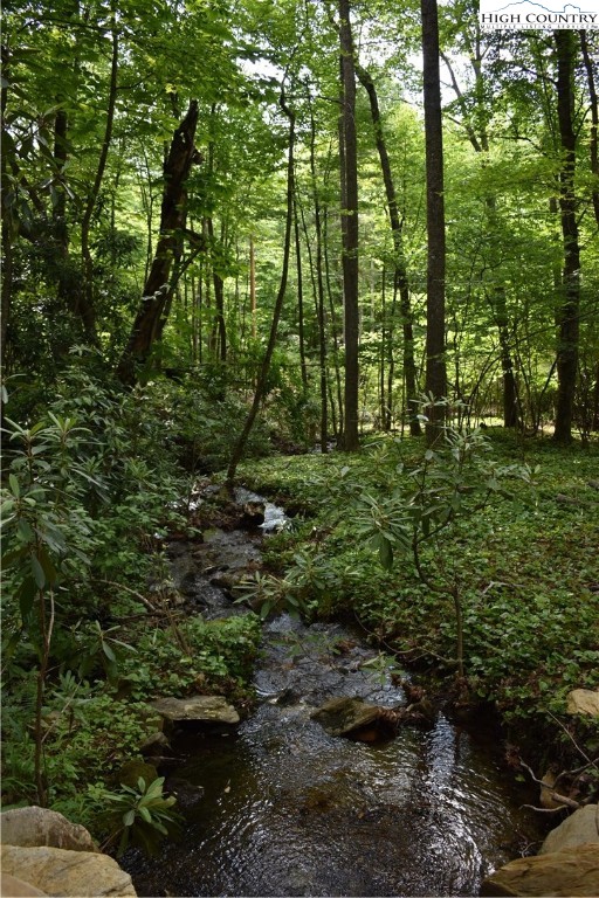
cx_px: 300
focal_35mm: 33
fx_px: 824
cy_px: 449
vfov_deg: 57.2
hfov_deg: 40.0
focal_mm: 22
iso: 500
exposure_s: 1/250
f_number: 3.8
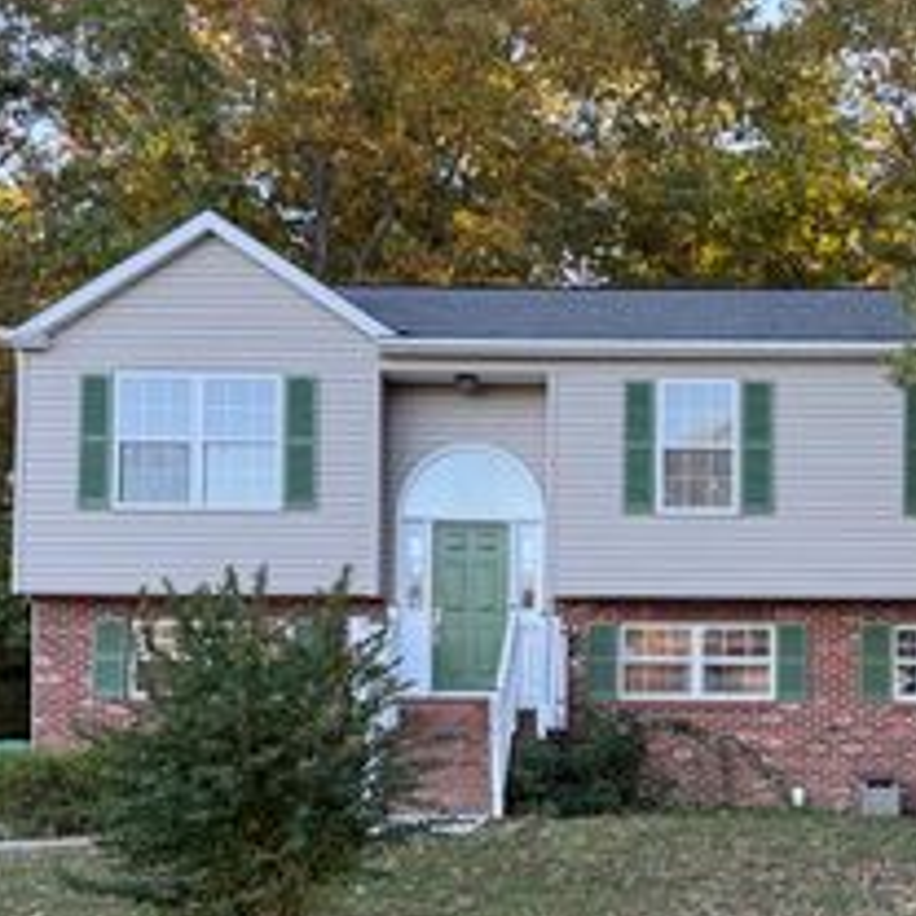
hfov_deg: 32.6
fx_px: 1527
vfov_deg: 33.0
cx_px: 709
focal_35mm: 51
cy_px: 645
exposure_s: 1/254
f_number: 1.78
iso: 100
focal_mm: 6.76
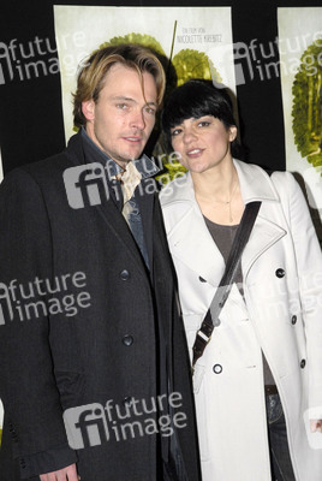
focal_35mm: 82
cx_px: 161
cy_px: 240
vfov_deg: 24.6
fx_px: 1103
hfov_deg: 16.6
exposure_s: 1/100
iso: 640
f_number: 5.6
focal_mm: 55
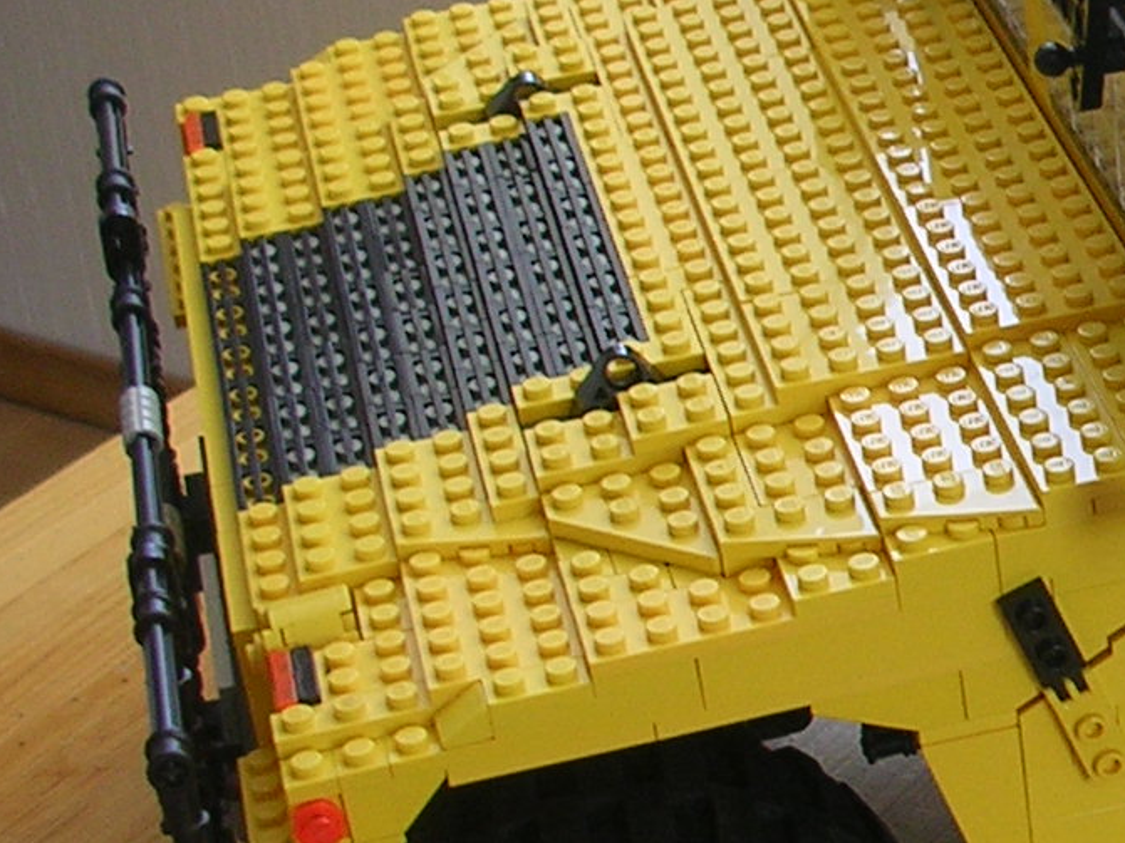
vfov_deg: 12.8
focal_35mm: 116
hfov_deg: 15.6
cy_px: 320
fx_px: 3769
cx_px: 1710
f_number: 2.8
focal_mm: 5.8
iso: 50
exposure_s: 1/55.6
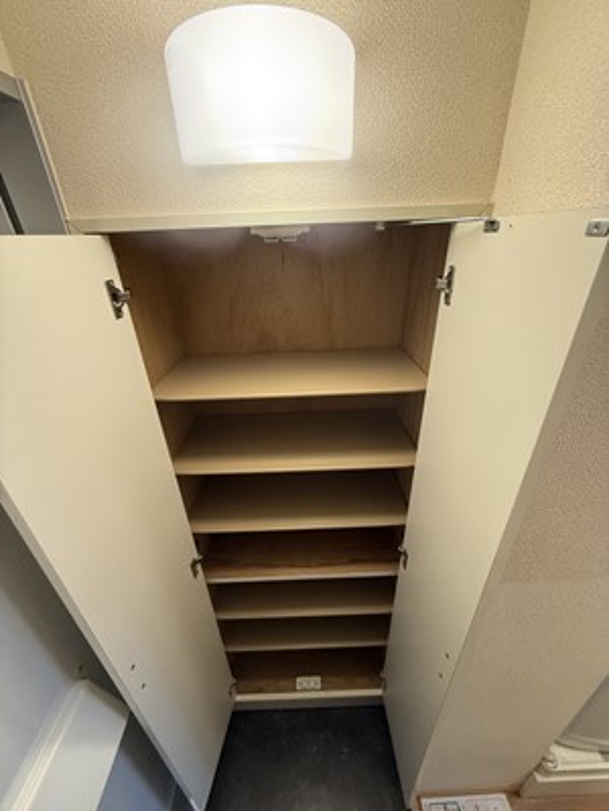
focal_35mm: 14
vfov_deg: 102.1
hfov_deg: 85.7
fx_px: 328
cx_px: 304
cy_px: 406
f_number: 2.2
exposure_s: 1/50
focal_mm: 2.22
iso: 500
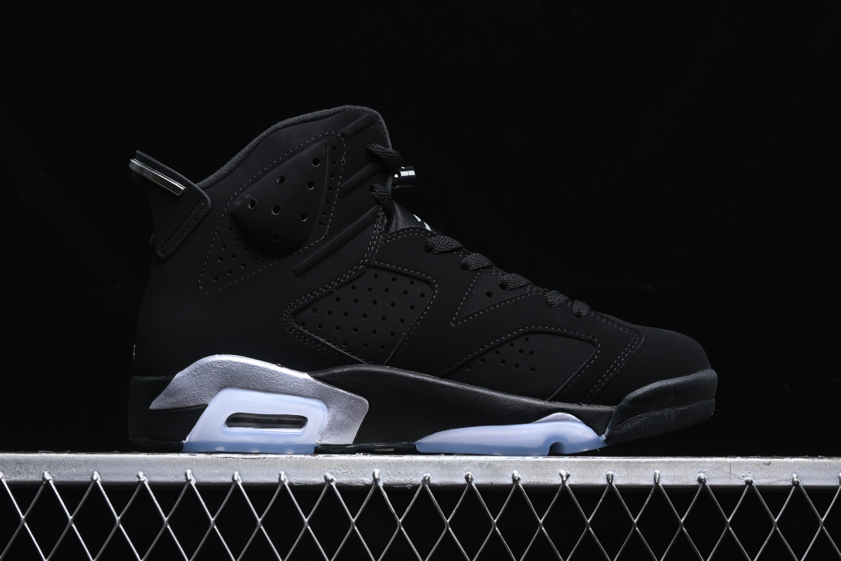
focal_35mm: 75
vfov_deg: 18.2
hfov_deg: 27.0
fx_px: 1752
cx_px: 420
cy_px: 280
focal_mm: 50
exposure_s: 1/40
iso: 160
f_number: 6.3
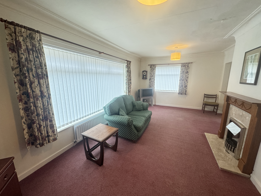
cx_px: 130
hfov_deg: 102.1
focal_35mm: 14
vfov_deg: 85.7
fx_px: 106
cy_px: 98
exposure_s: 1/50
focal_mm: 2.22
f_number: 2.2
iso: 320
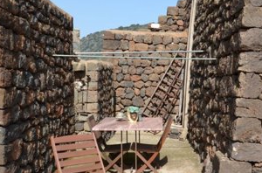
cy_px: 107
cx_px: 169
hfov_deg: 40.8
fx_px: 348
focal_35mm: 48
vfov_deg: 27.8
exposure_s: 1/250
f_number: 8
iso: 110
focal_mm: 24
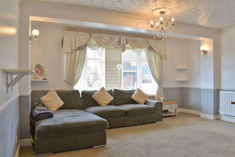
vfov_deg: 48.0
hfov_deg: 67.4
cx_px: 118
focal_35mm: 27
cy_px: 78
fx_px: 176
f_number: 13
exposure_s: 1/4
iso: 100
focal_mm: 18
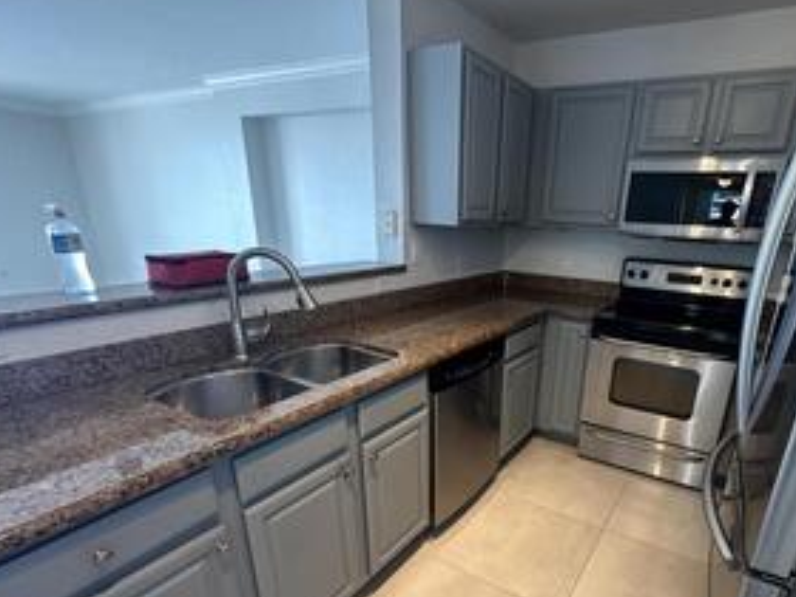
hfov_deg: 80.6
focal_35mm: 20
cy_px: 387
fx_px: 460
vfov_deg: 64.6
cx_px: 486
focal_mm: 2.22
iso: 250
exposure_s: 1/60
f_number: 2.2
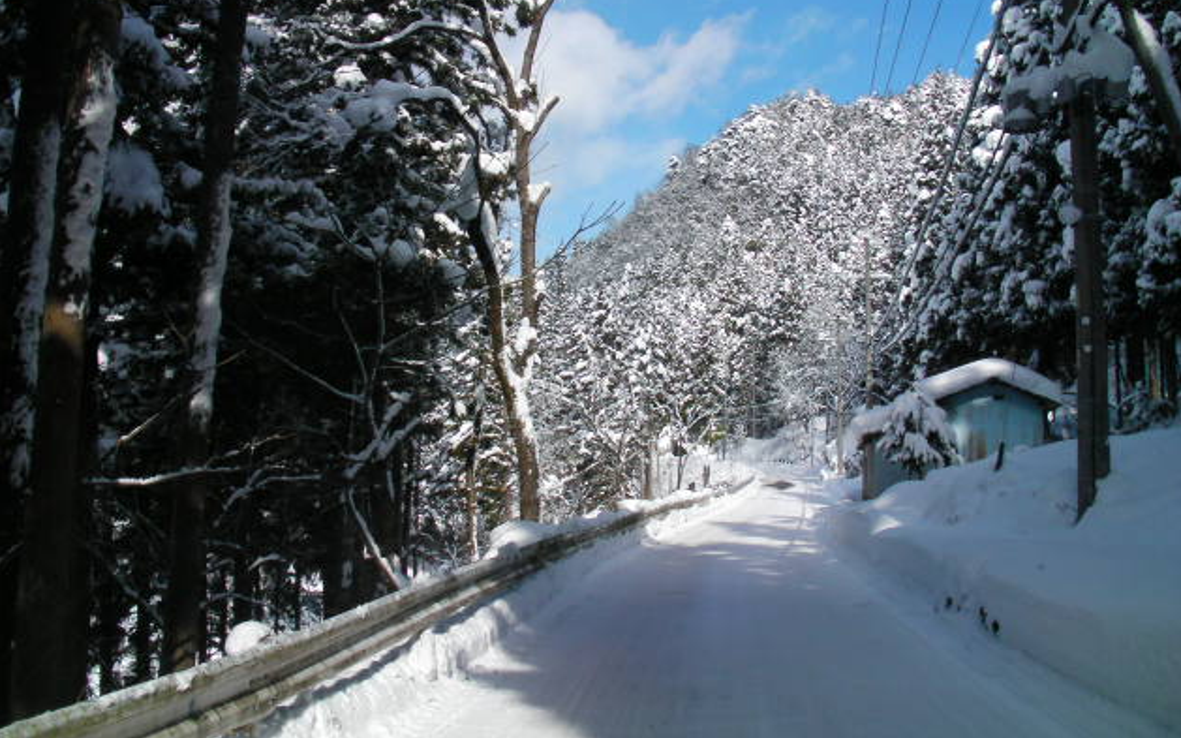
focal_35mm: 41
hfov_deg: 48.2
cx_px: 597
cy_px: 304
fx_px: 1320
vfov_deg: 31.2
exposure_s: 1/360
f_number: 4.5
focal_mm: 6.3
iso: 50
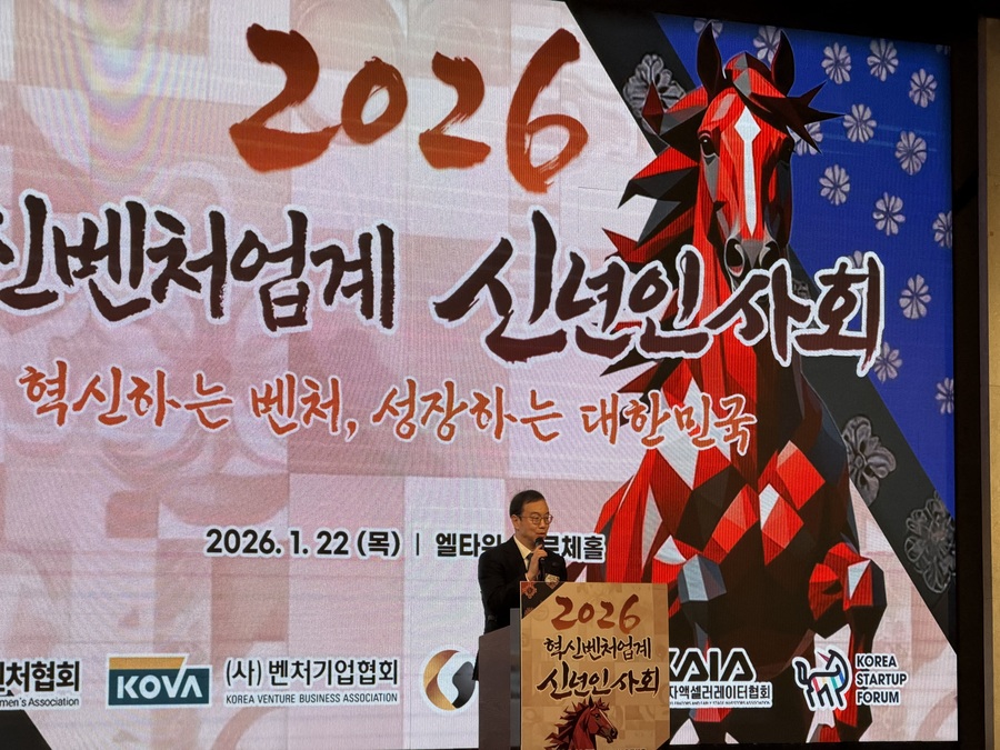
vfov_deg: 14.8
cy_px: 375
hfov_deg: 19.6
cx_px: 500
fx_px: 2889
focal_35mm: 100
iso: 250
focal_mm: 16.89
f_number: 2.8
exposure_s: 1/120
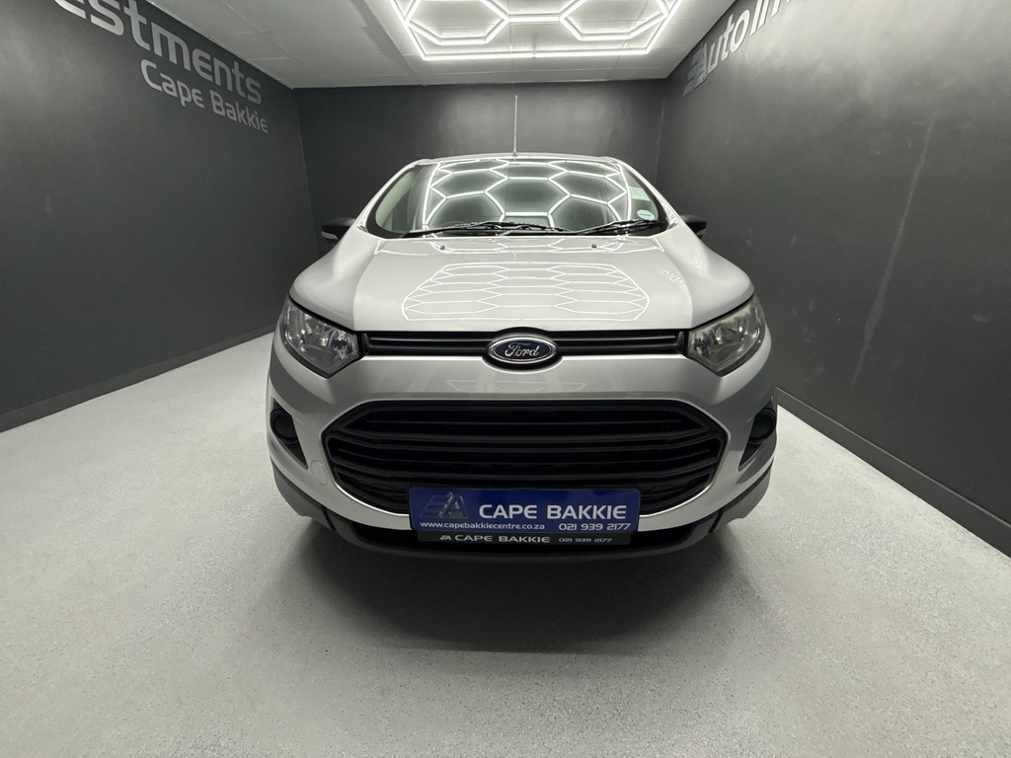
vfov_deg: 85.7
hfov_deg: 102.1
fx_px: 409
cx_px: 506
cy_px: 379
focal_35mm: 14
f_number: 2.2
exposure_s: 1/100
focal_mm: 2.22
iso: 100
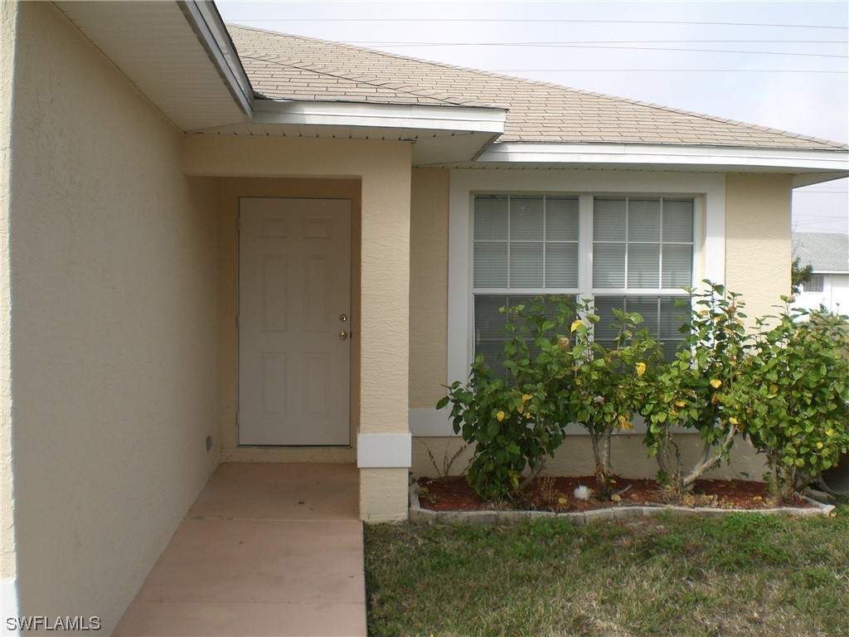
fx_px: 932
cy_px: 318
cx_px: 424
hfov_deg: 49.0
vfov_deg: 37.7
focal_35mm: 38
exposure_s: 1/320
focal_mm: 6.3
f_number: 4.4
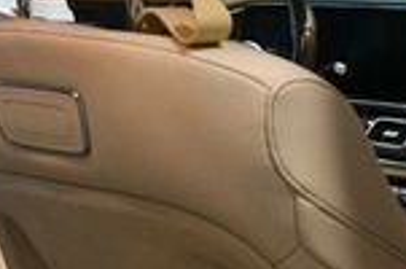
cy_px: 247
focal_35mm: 140
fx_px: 1576
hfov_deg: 14.4
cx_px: -30
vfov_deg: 9.7
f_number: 3.5
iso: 1600
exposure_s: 1/125
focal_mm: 22
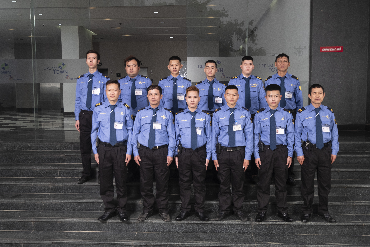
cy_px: 124
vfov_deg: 36.9
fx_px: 370
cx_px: 185
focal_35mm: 36
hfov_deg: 53.1
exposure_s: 1/125
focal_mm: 24
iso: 400
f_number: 5.6
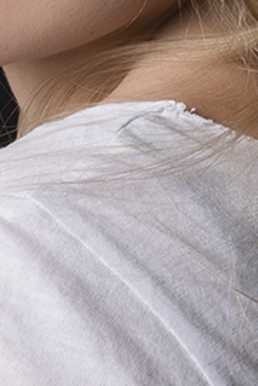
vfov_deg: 4.8
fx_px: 4563
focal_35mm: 425
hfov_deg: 3.2
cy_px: 318
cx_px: 159
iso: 100
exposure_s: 1/200
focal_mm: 48
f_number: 13
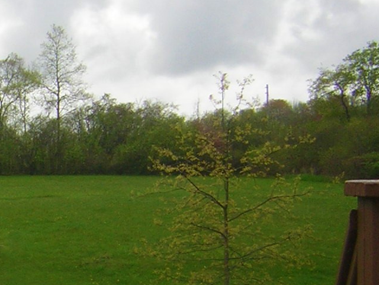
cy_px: 240
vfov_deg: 16.3
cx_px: -69
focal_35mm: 90
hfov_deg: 20.4
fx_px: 985
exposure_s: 1/301
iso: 50
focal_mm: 4.7
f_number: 5.2
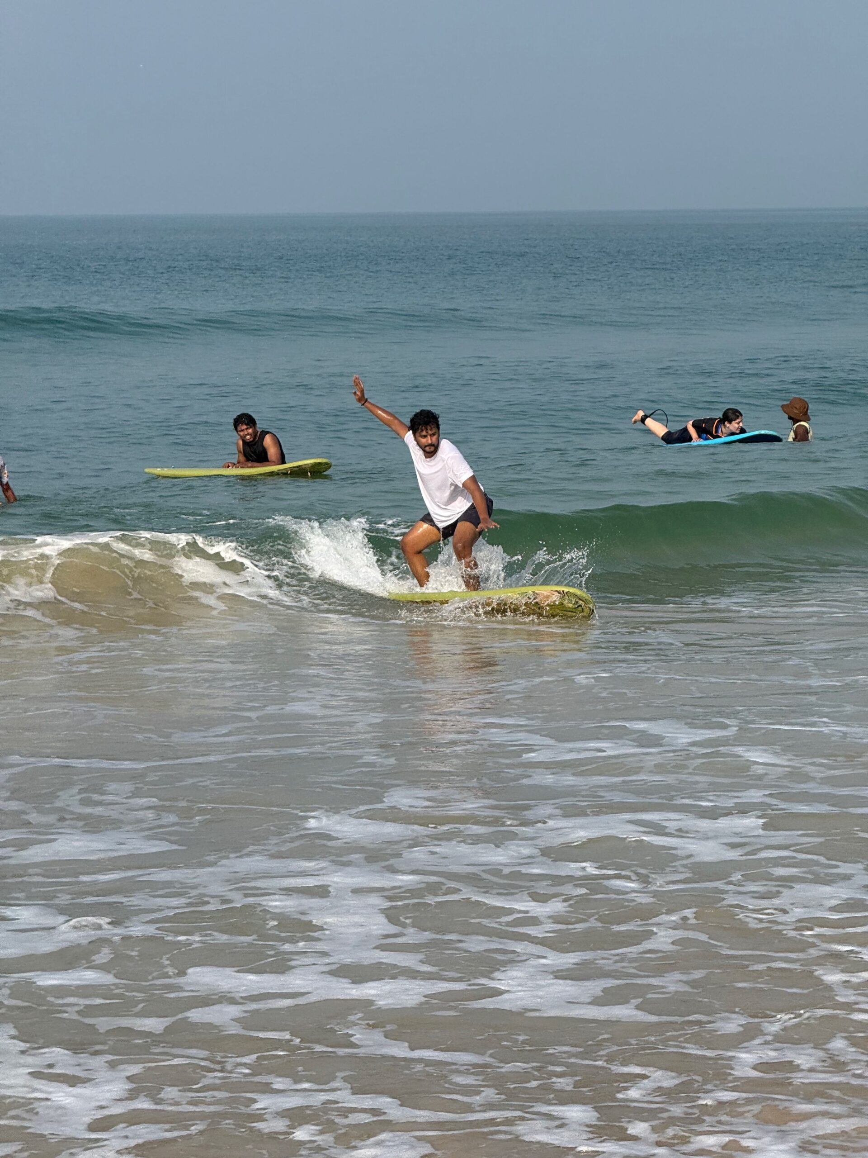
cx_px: 434
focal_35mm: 120
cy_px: 579
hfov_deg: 12.3
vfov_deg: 16.4
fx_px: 4012
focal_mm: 15.66
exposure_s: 1/2024
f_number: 2.8
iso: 64
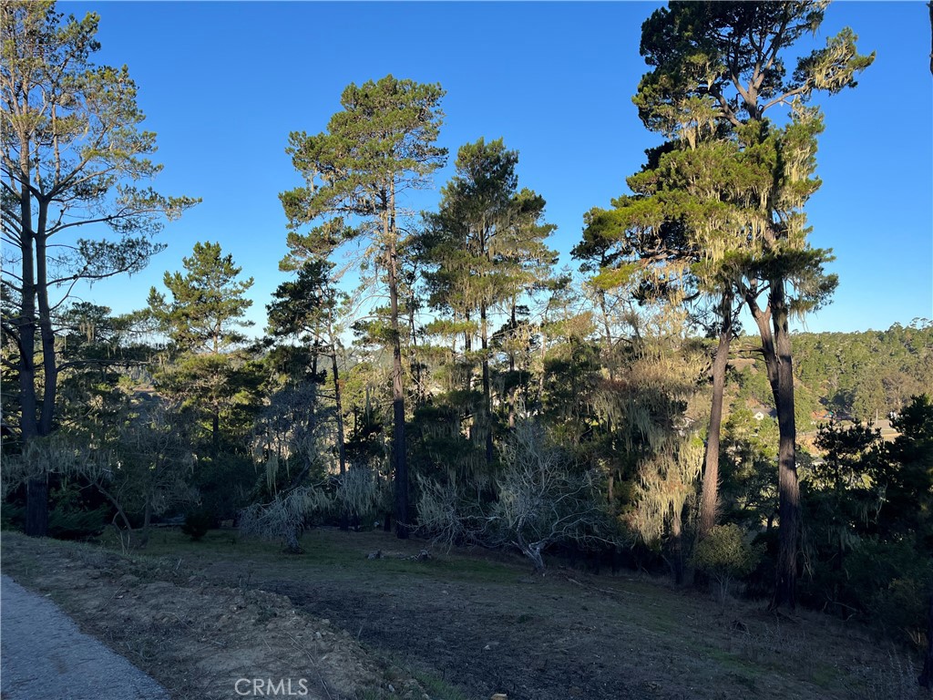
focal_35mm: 26
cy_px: 350
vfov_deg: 53.1
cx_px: 466
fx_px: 701
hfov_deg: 67.3
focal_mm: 5.1
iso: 50
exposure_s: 1/1695
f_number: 1.6
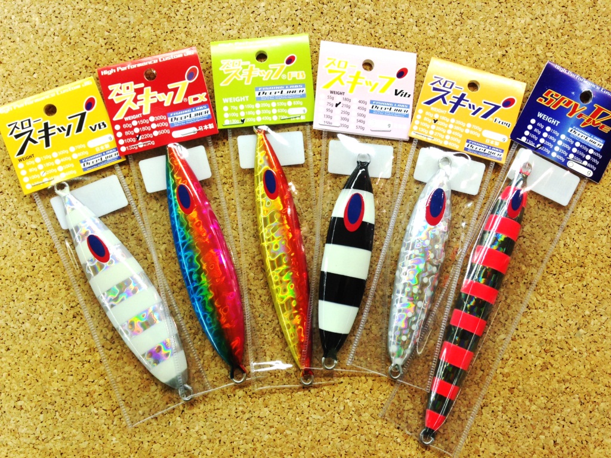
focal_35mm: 33
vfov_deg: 42.9
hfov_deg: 55.4
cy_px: 229
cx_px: 306
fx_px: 582
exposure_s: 1/40
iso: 50
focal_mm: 4.12
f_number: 2.4
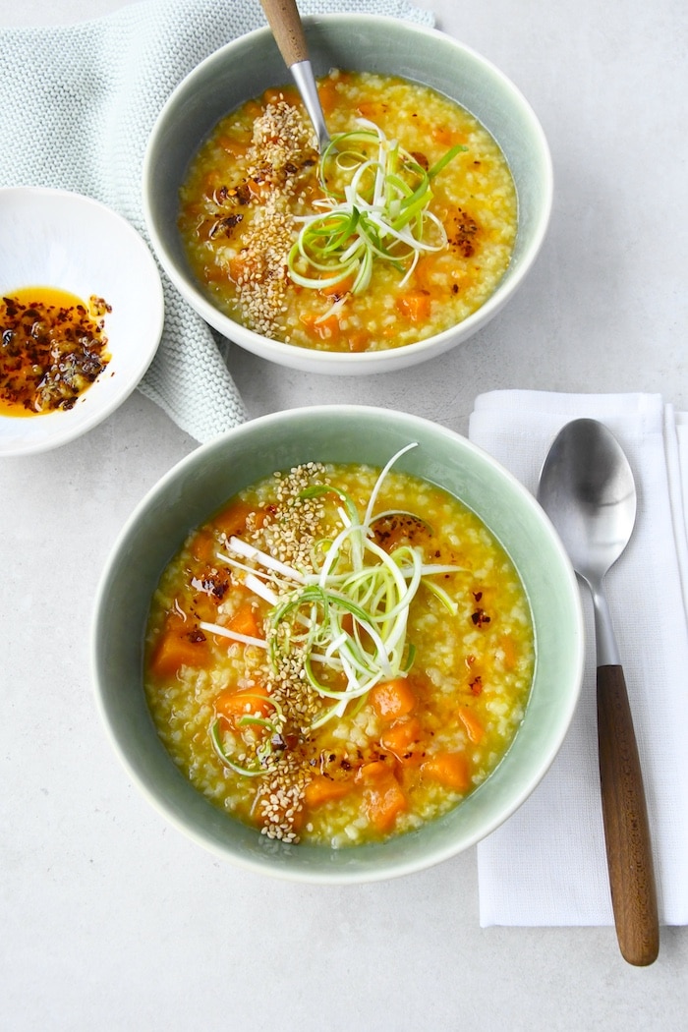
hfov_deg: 36.9
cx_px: 344
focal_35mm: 36
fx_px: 1032
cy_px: 516
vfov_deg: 53.1
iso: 4000
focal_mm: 24
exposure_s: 1/125
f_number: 11
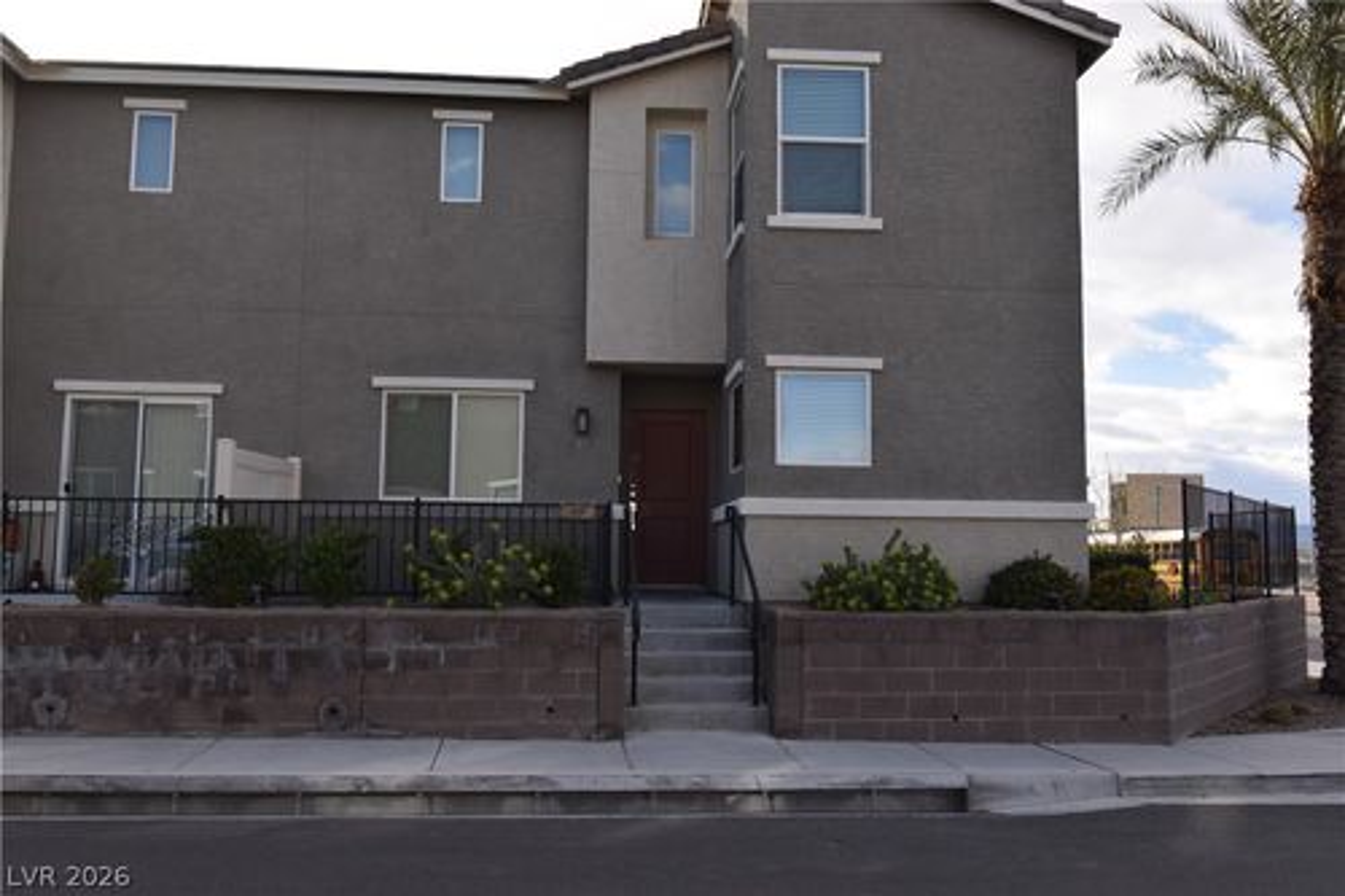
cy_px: 448
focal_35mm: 30
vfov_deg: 43.6
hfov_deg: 61.9
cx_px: 672
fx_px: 1120
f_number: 10
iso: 400
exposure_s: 1/250
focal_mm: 20
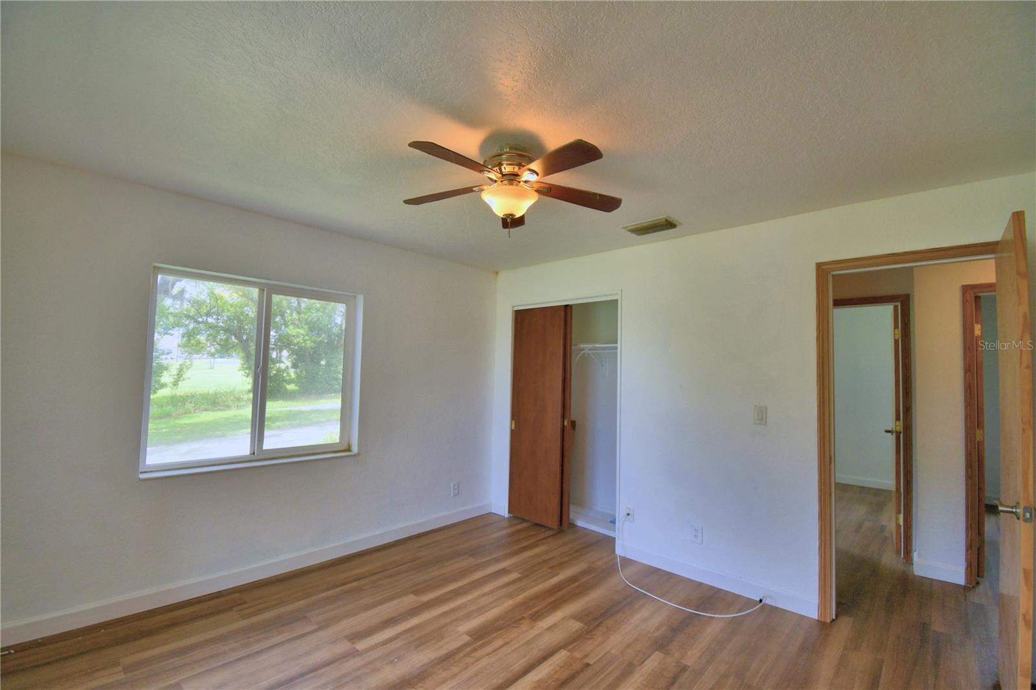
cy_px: 345
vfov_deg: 77.3
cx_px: 518
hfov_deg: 100.4
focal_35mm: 15
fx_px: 432
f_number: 4.5
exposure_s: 1/160
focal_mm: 10
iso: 200
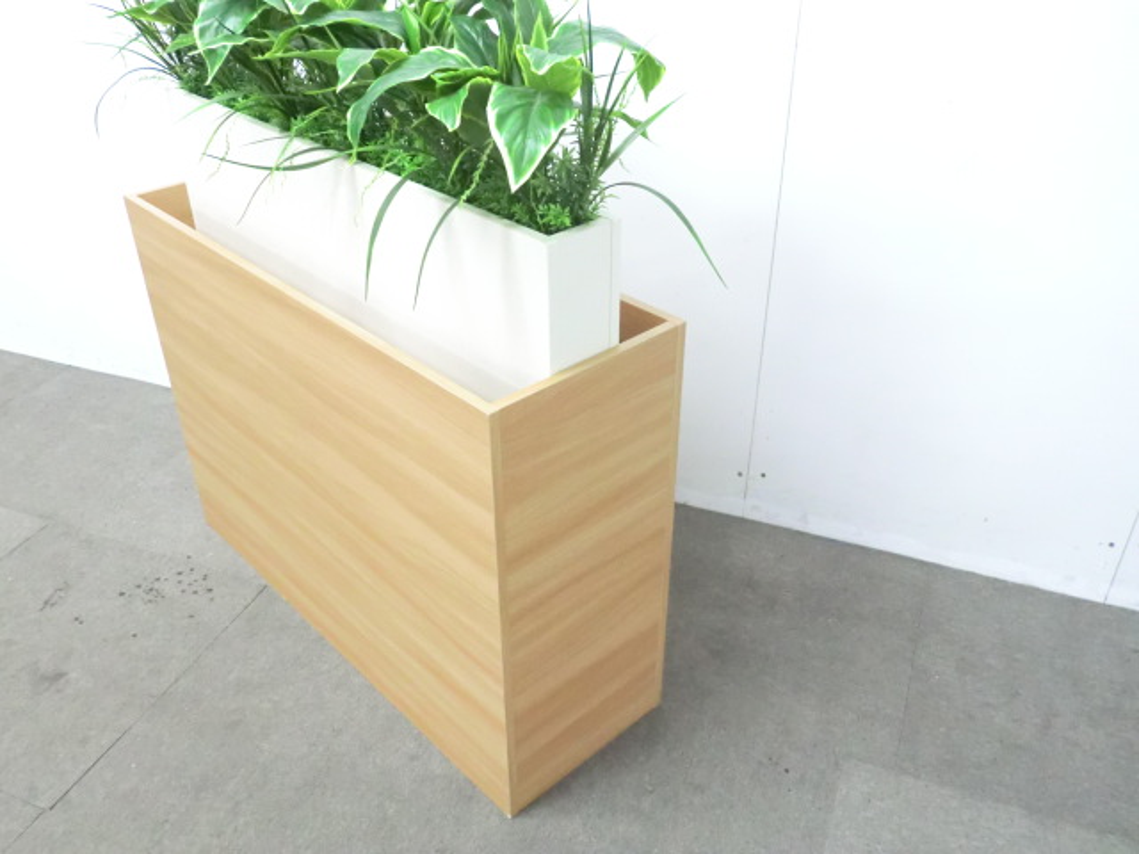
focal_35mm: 32
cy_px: 427
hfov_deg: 56.8
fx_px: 1053
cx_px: 570
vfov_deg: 44.2
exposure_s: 1/30
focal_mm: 5.8
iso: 800
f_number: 3.5
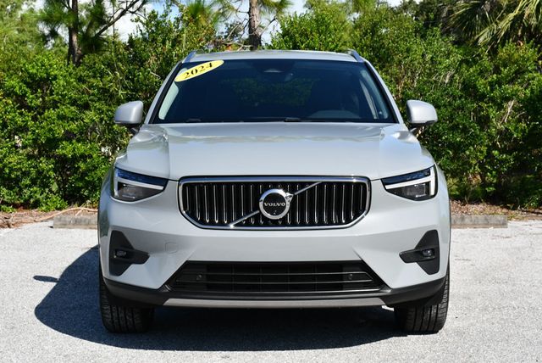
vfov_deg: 19.5
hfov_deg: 28.8
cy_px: 182
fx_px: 1055
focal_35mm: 70
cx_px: 271
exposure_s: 1/250
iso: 100
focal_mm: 35
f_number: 8
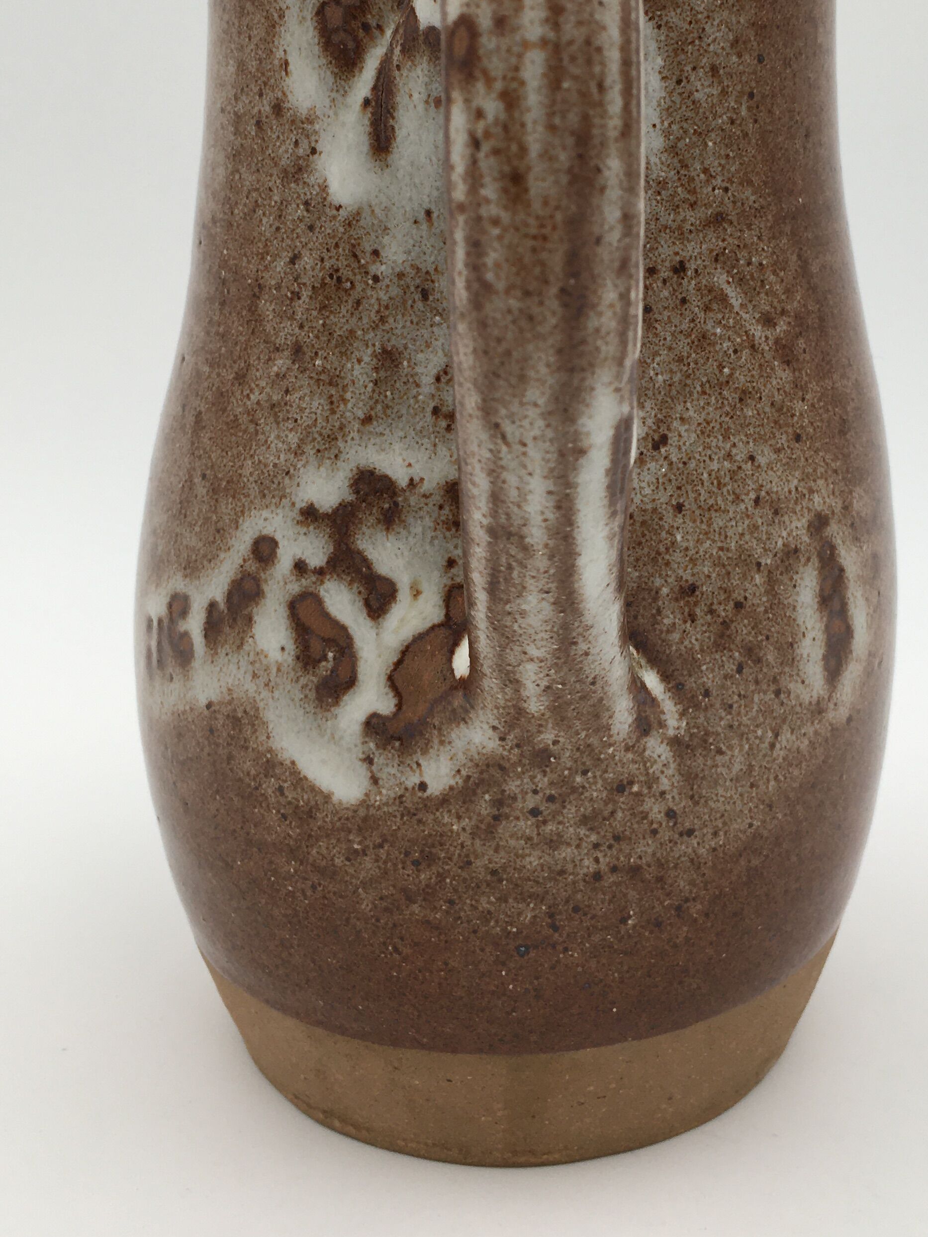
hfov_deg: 30.8
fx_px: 1680
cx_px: 553
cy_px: 397
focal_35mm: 47
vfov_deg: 39.9
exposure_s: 1/260
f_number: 2.2
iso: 25
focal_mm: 4.15
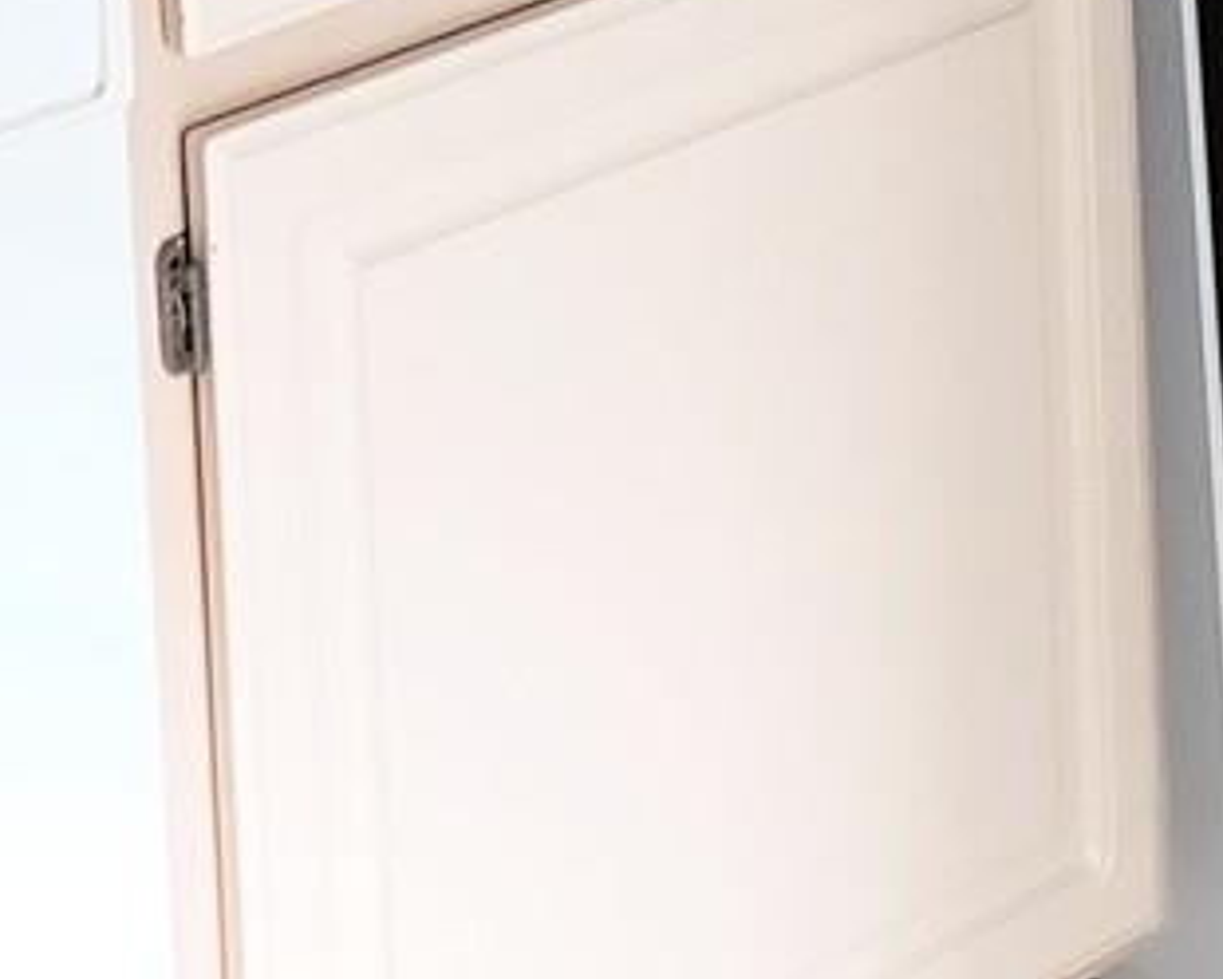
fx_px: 4742
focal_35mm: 131
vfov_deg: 10.3
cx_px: 185
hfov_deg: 14.6
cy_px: -1291
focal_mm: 4.3
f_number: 1.5
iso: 250
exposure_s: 1/31
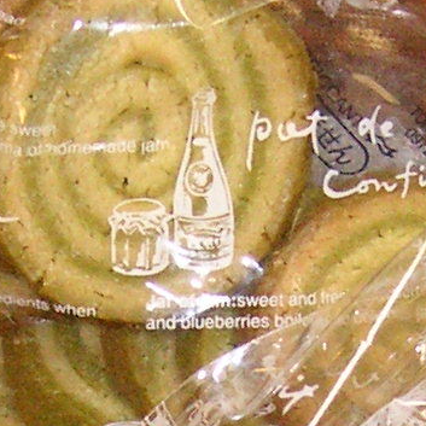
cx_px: 262
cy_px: 582
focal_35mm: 237
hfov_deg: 7.4
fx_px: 3300
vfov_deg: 7.3
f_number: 2.8
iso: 160
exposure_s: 1/45
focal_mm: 6.1
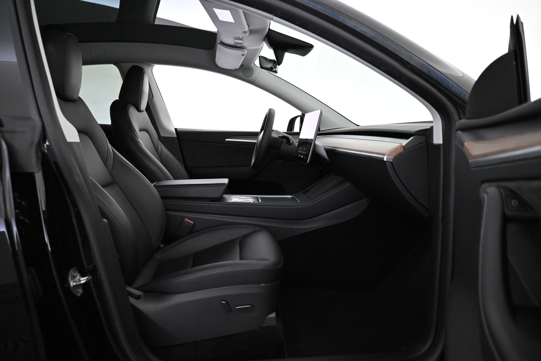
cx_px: 270
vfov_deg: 53.1
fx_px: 361
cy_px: 180
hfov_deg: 73.7
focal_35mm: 24
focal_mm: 16
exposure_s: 1/100
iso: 4000
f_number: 3.5
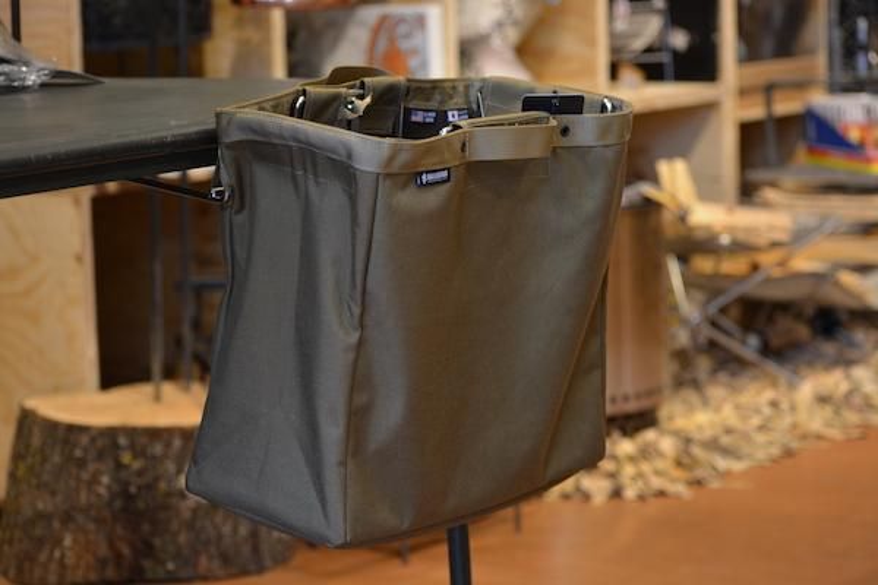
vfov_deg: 12.7
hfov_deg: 18.9
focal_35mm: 108
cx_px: 439
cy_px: 292
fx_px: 2634
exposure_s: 1/13
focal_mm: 72
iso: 500
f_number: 4.8
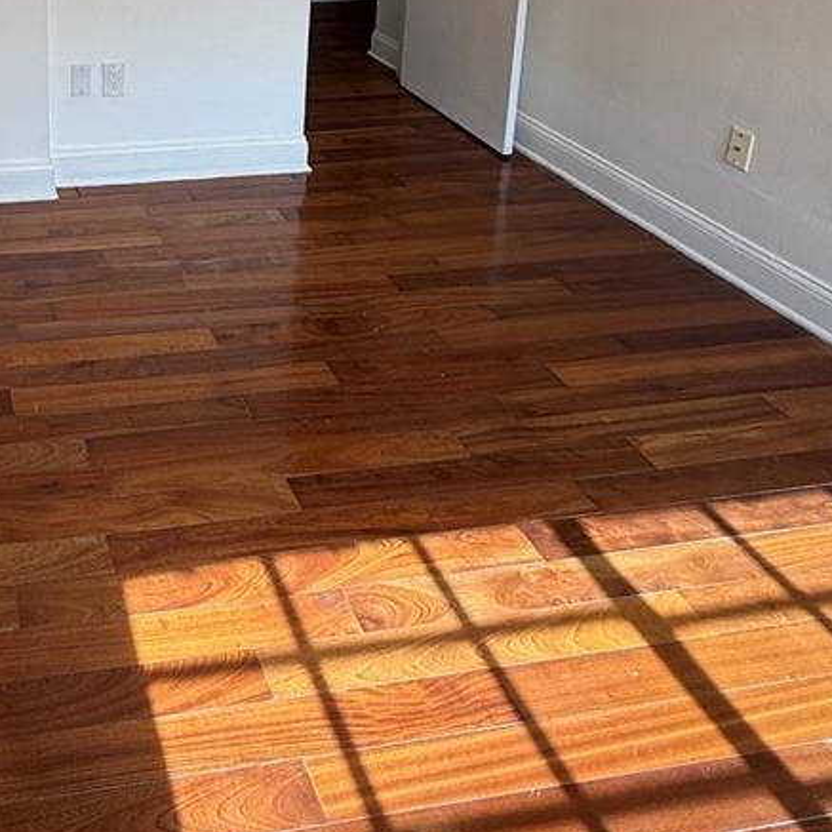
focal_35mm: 34
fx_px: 925
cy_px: -40
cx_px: 50
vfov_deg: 40.8
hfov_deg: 43.3
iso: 50
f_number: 2.2
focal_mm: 2.22
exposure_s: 1/180
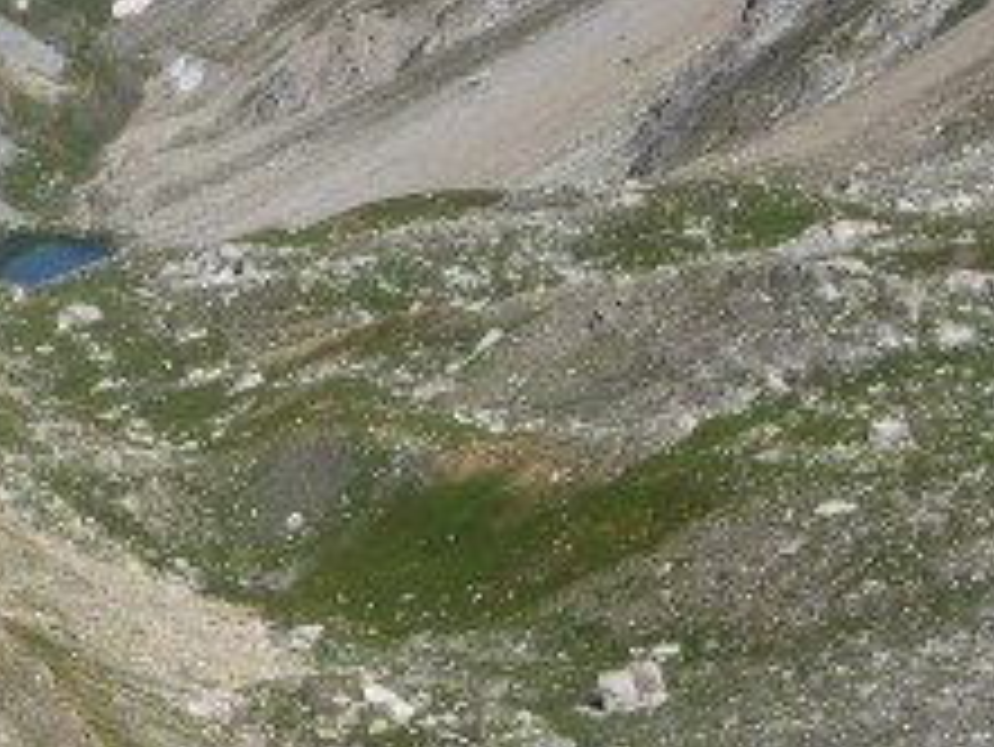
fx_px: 3189
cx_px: 4
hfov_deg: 17.3
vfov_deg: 13.3
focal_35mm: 111
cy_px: 227
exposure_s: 1/1300
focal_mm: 8.5
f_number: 4.2
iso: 100
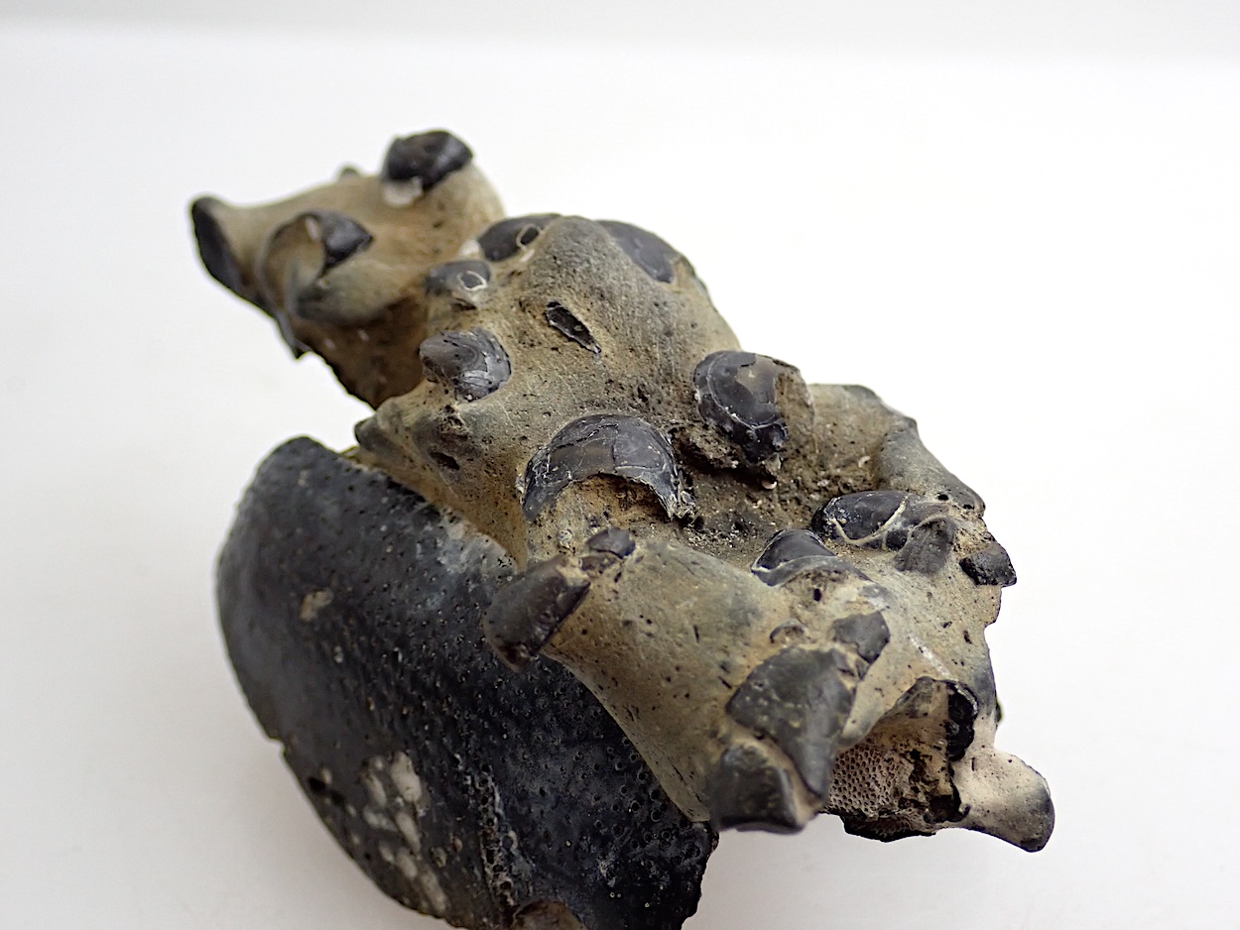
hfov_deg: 31.2
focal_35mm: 62
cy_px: 465
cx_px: 620
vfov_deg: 23.7
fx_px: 2221
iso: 320
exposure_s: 1/60
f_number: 3.6
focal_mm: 11.09
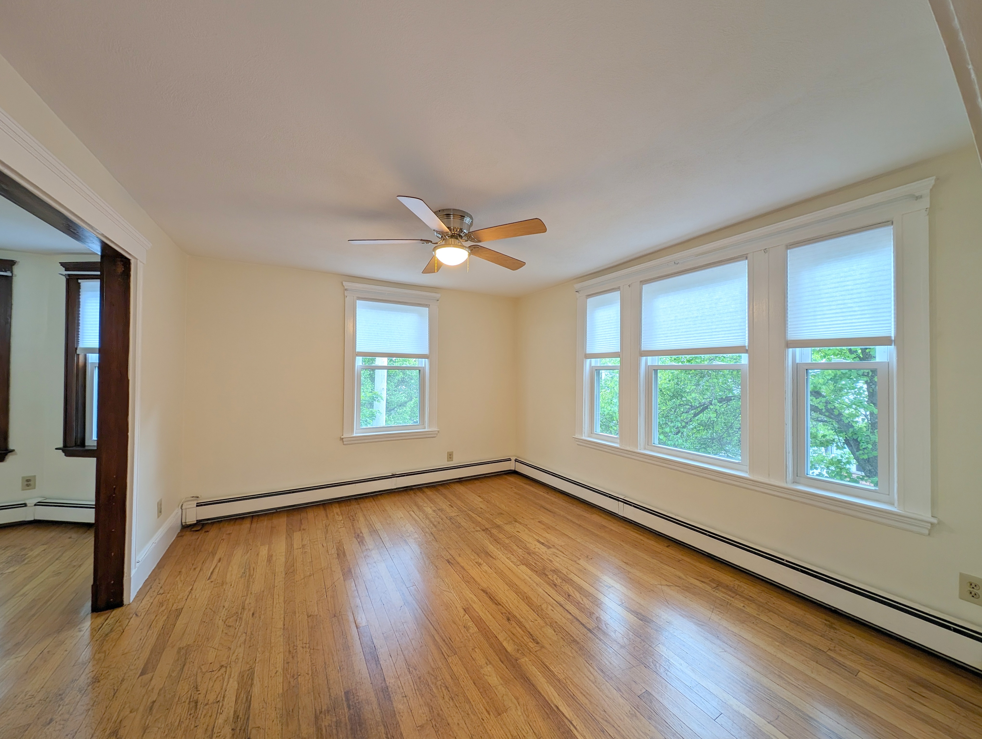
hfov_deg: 110.5
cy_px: 370
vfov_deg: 94.6
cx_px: 491
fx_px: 341
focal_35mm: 12
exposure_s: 1/40
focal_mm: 2.23
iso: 44
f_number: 1.95
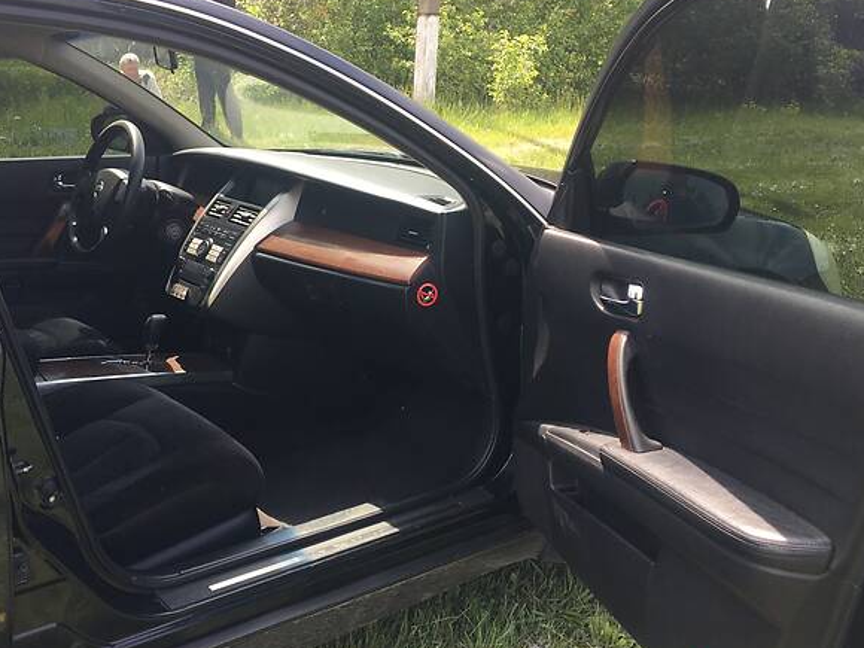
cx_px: 399
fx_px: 998
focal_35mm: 40
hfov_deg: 46.8
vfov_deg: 35.9
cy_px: 305
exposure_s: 1/345
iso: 25
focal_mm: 4.2
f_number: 2.2
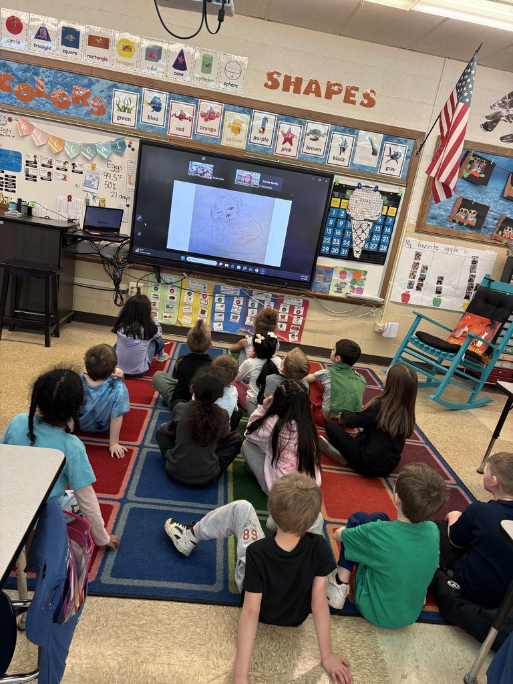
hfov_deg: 53.1
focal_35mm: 26
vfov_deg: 67.3
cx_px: 256
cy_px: 342
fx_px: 514
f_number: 1.6
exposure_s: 1/90
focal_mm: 5.96
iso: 100
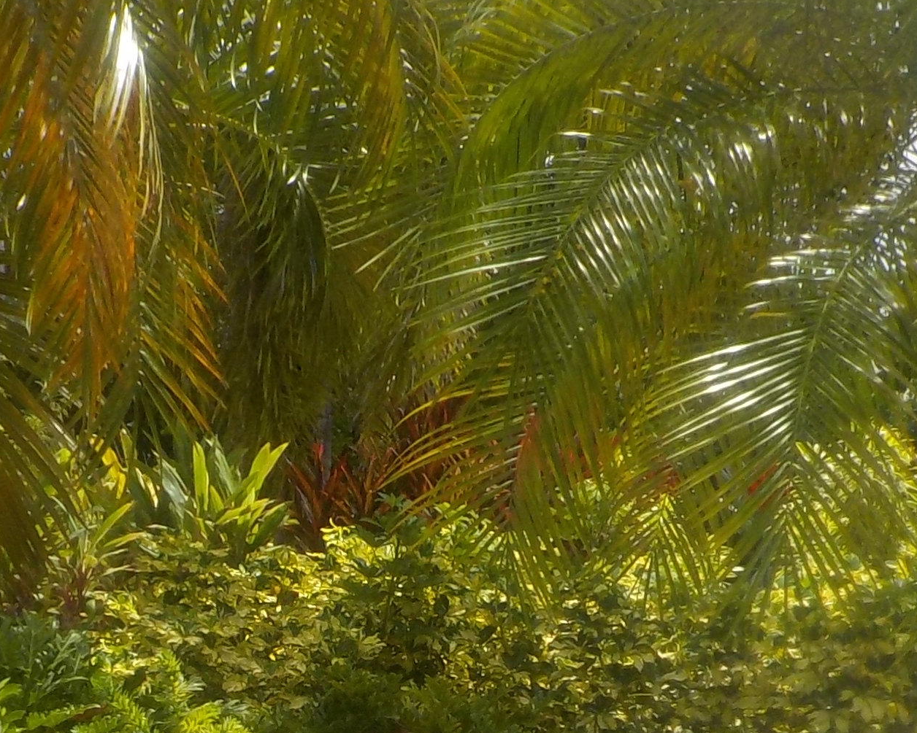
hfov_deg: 19.7
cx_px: 354
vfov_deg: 15.6
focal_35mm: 97
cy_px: 719
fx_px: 2633
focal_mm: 4.1
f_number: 3.3
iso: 125
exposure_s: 1/1000
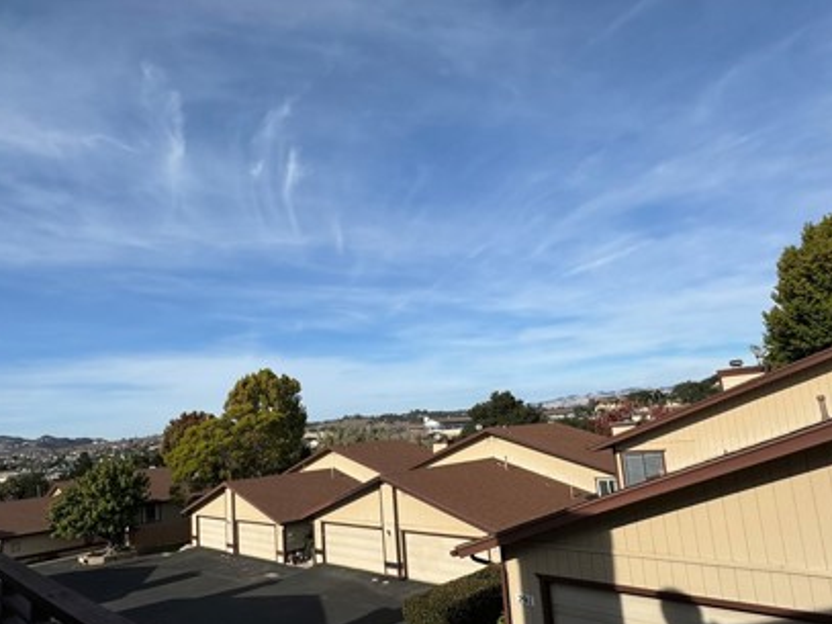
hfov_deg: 76.4
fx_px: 529
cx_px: 401
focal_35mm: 22
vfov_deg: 60.8
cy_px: 356
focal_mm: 2.22
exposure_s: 1/3390
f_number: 2.2
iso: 50
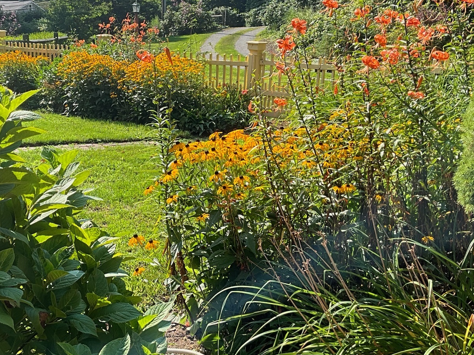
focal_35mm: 49
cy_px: 142
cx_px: 135
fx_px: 671
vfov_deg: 29.6
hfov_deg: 38.2
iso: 25
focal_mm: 3
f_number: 1.8
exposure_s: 1/606
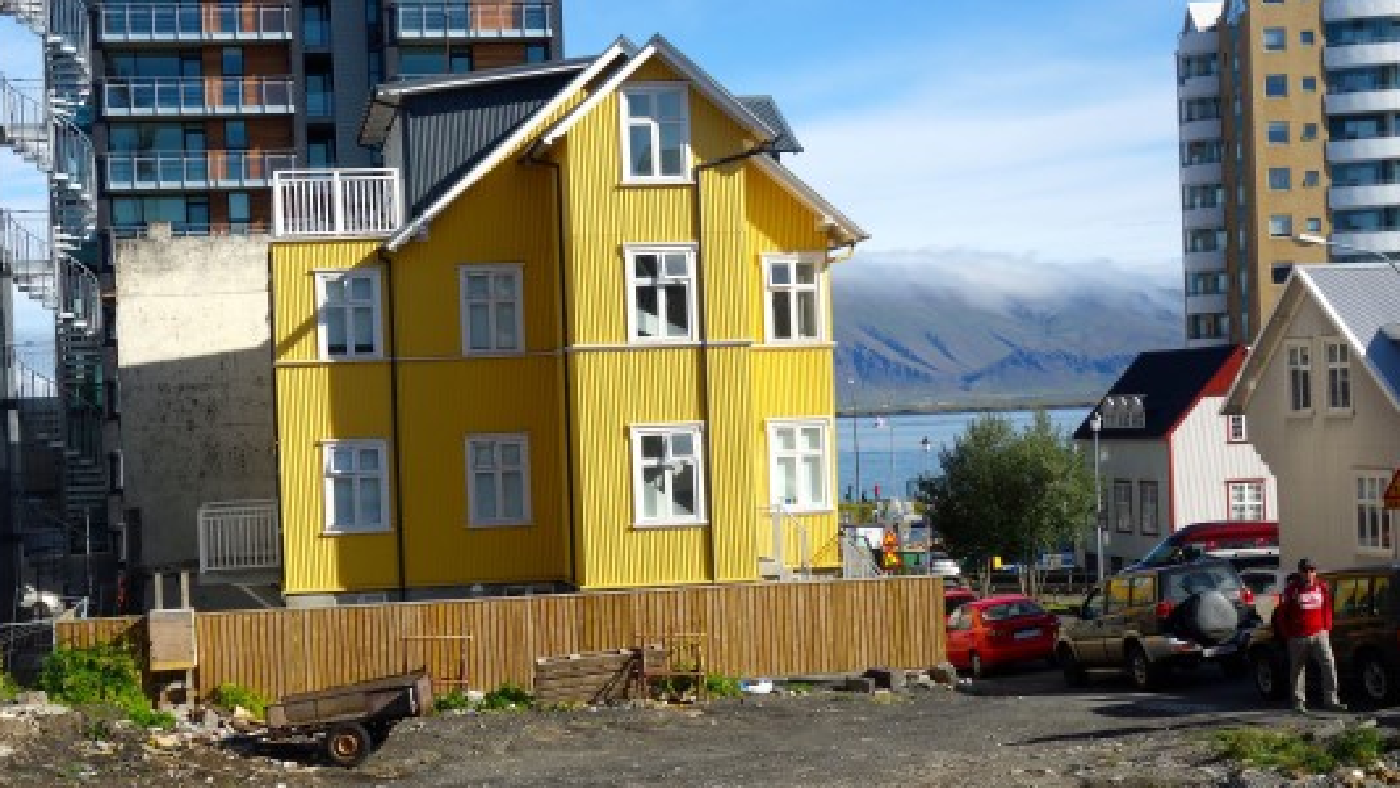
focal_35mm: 55
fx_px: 2042
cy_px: 435
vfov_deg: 21.8
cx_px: 596
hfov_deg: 37.8
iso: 125
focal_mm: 14.93
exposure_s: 1/640
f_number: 5.6
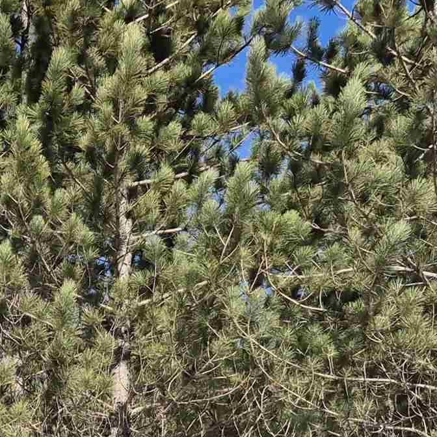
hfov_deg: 17.9
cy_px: 682
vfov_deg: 16.7
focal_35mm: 93
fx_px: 1328
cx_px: -62
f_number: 1.8
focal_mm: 5.4
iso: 25
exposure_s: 1/1528
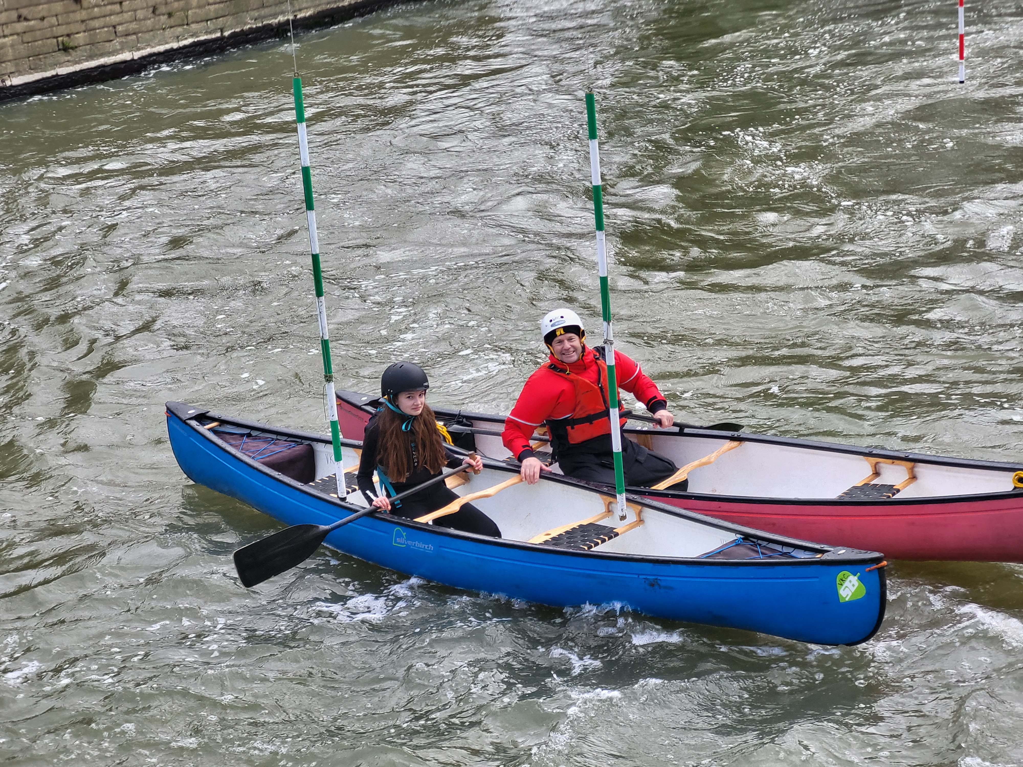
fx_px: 2246
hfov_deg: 25.7
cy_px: 384
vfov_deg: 19.4
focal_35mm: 76
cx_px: 512
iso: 25
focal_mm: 7.12
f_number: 2.4
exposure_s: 1/218
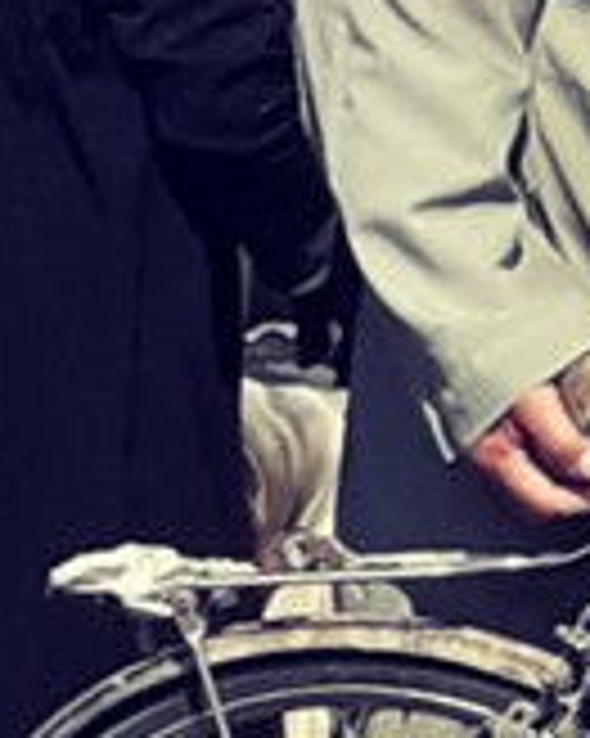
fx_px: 4369
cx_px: 1666
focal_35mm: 200
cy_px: 819
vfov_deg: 9.6
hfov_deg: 7.0
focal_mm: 3.7
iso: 40
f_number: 1.9
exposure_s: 1/1675
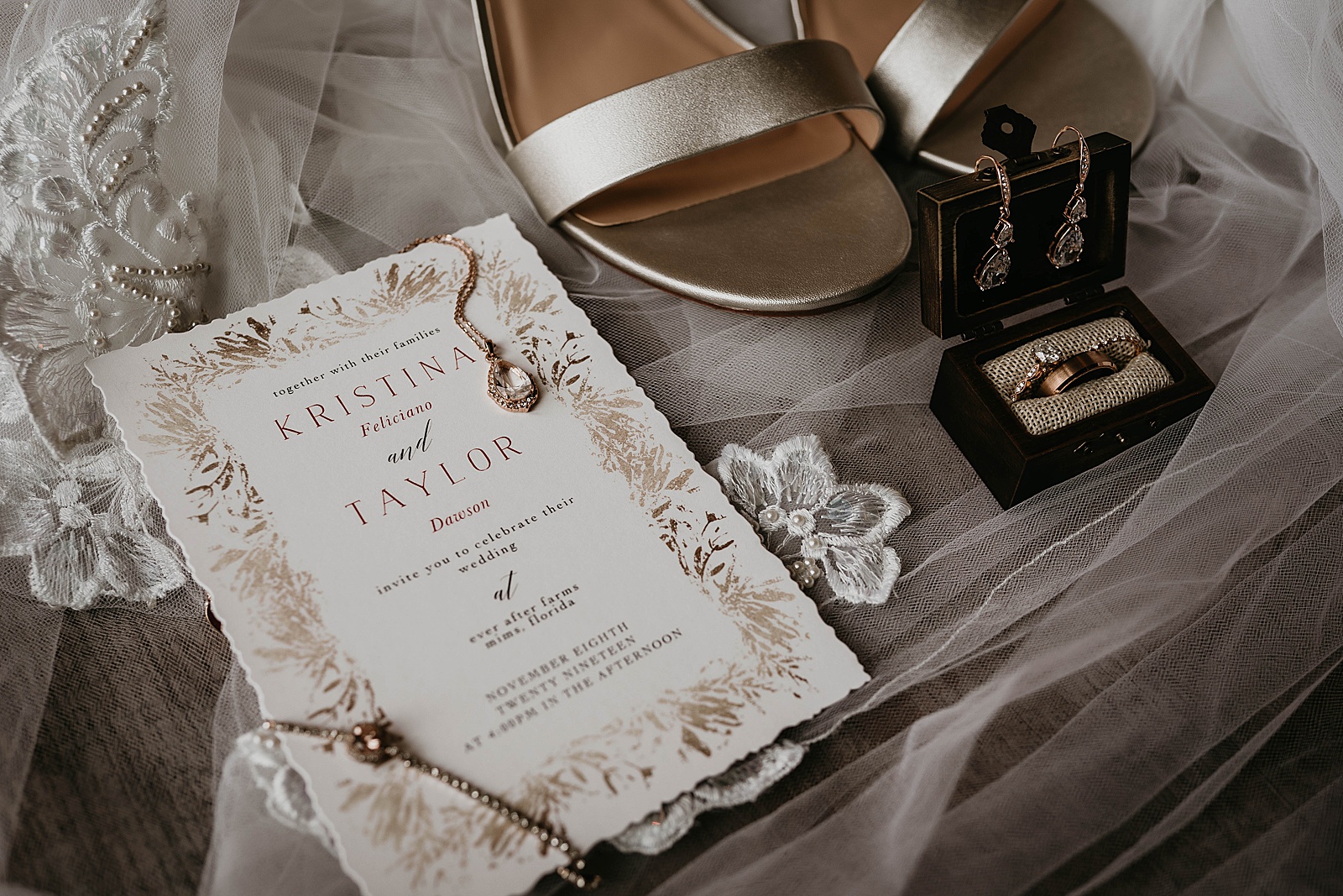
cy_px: 448
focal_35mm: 35
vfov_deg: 37.9
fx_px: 1306
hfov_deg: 54.4
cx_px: 672
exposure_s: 1/125
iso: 160
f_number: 3.5
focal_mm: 35
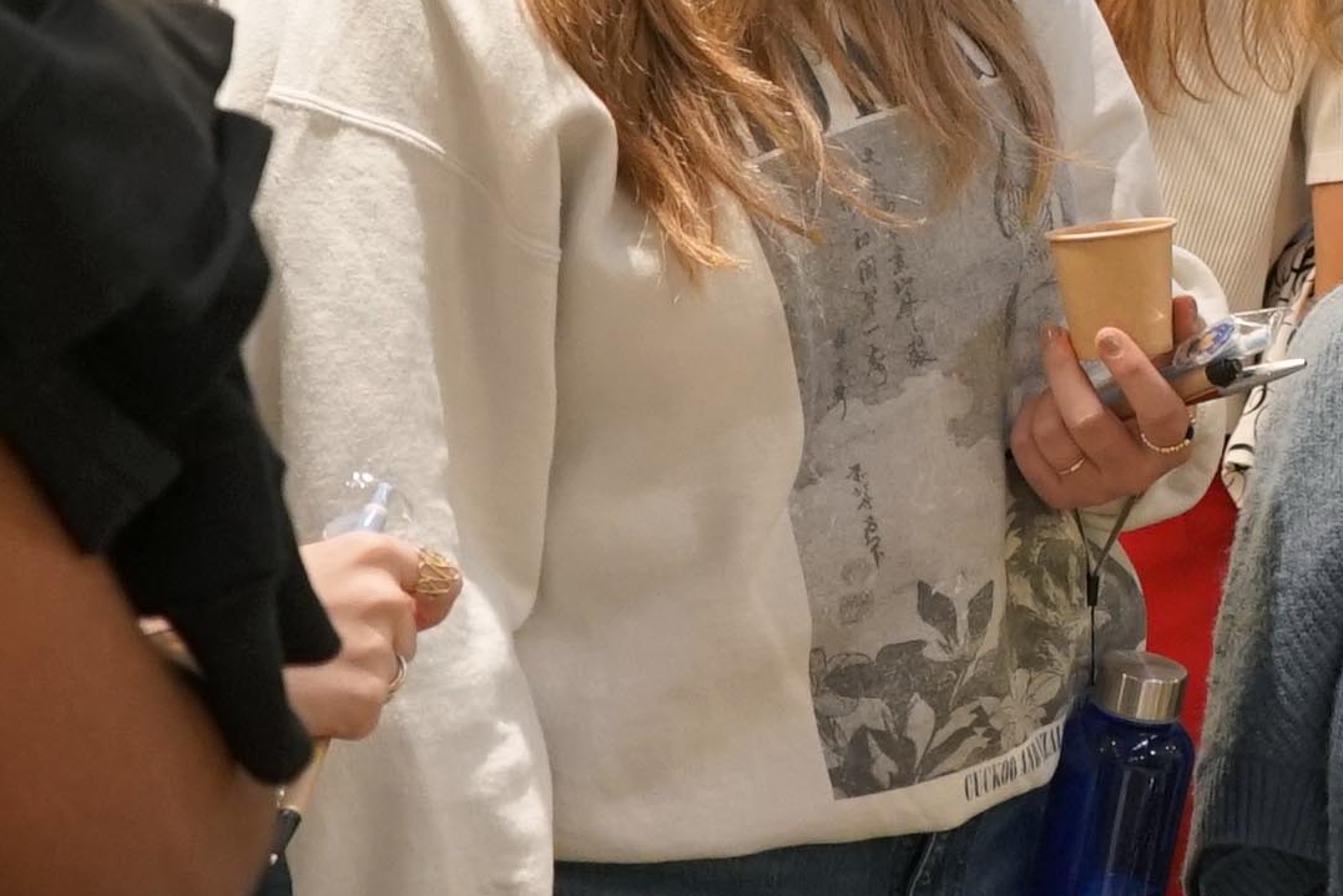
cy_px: 77
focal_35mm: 126
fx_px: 4702
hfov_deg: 15.7
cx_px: 1555
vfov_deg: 10.8
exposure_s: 1/160
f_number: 4
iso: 2500
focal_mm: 32
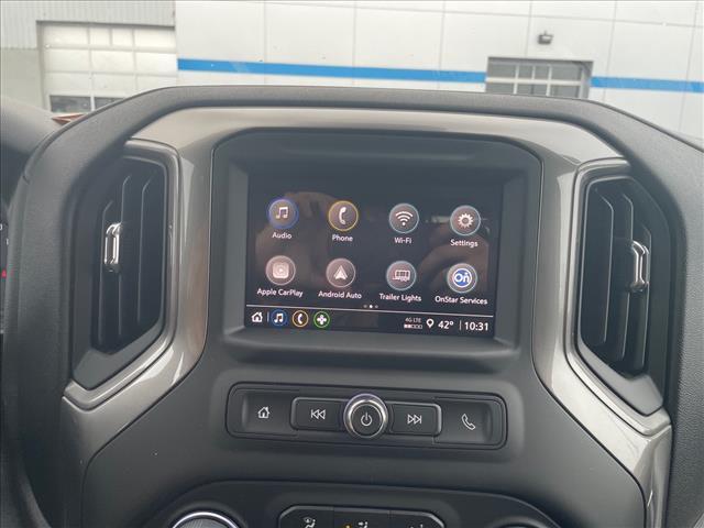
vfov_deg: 53.1
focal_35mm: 26
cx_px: 352
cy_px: 264
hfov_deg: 67.3
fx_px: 529
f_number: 1.6
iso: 125
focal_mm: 4.2
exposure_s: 1/121
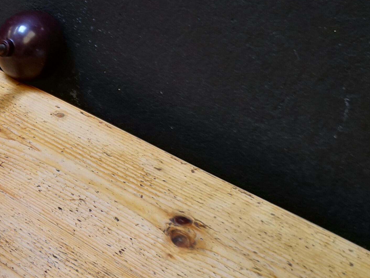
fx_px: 812
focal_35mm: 76
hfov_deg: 23.2
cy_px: 123
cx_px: -93
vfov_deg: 19.4
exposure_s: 1/100
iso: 50
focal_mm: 3.95
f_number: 1.6
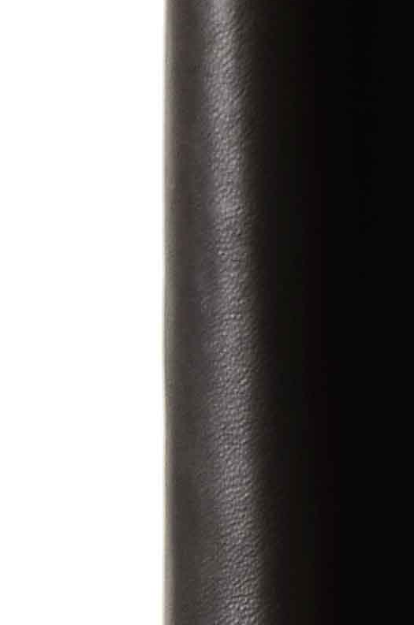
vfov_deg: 2.1
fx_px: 16970
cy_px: 1293
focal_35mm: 979
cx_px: 1122
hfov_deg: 1.4
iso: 160
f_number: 8
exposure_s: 1/60
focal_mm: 105
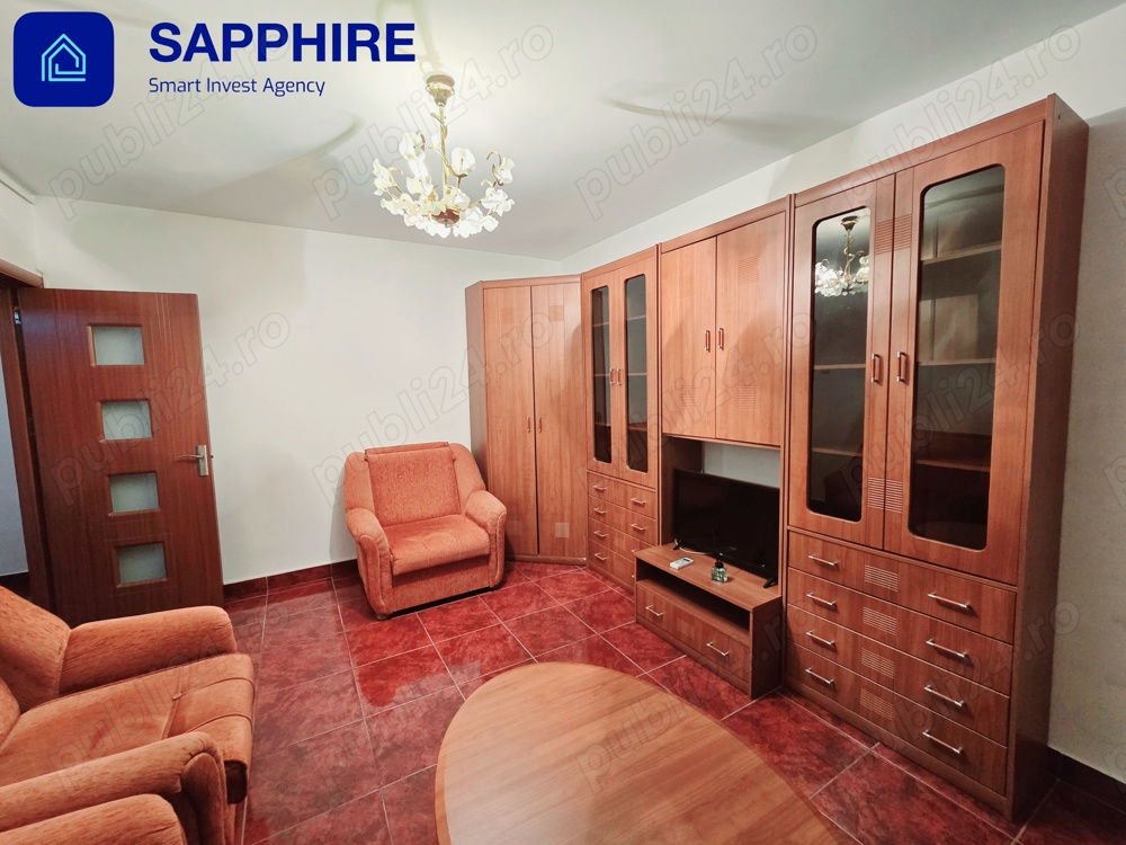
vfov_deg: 89.9
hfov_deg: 106.2
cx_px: 563
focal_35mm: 13
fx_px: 423
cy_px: 422
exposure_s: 1/50
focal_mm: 2.2
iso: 250
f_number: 2.2
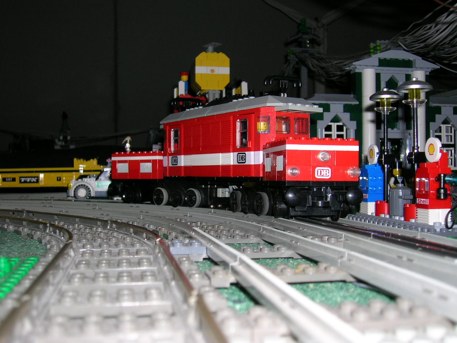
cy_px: 172
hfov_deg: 44.8
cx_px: 228
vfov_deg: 34.3
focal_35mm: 42
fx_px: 554
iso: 50
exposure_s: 1/60.1
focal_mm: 7
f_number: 3.1
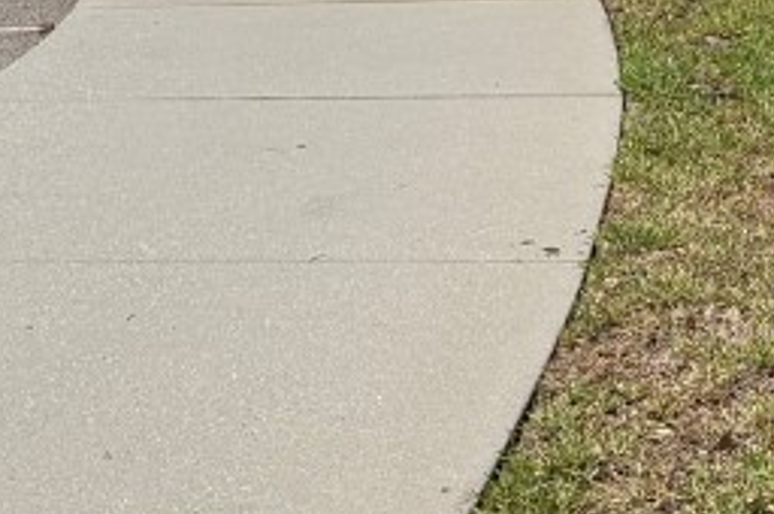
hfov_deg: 19.6
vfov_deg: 13.3
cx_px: 853
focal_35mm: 100
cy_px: -118
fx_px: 2147
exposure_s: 1/5348
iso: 80
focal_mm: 6.76
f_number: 1.78
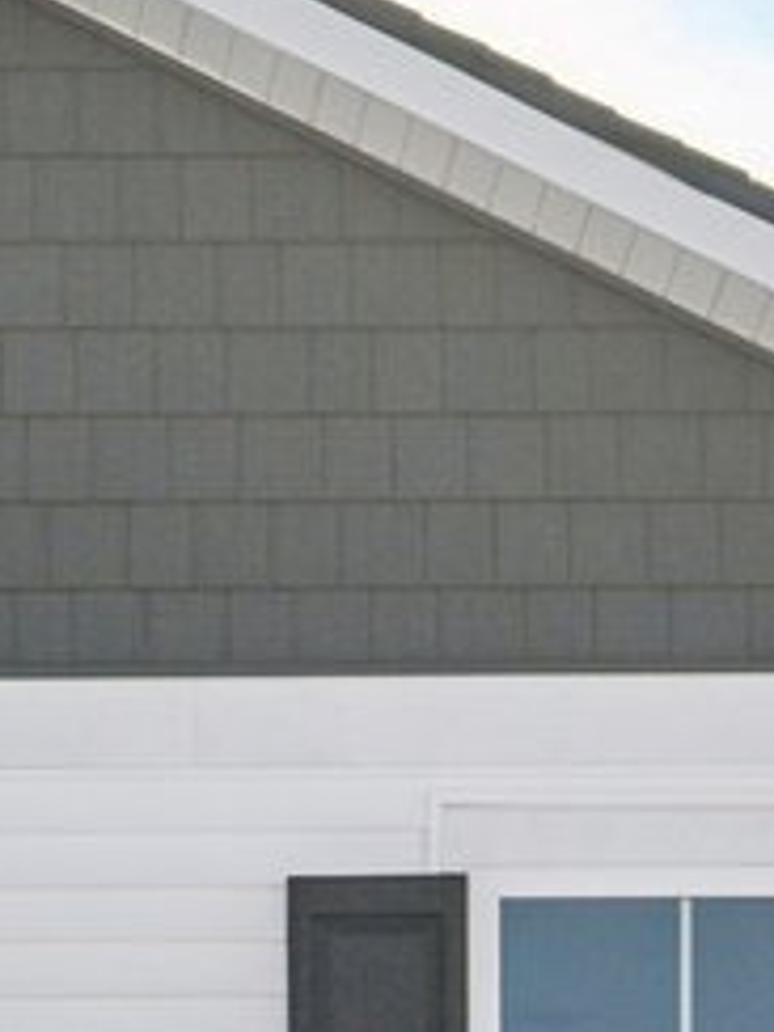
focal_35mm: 242
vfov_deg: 7.9
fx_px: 7215
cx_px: -512
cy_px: 1943
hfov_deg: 6.0
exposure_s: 1/640
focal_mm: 30
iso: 100
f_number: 8
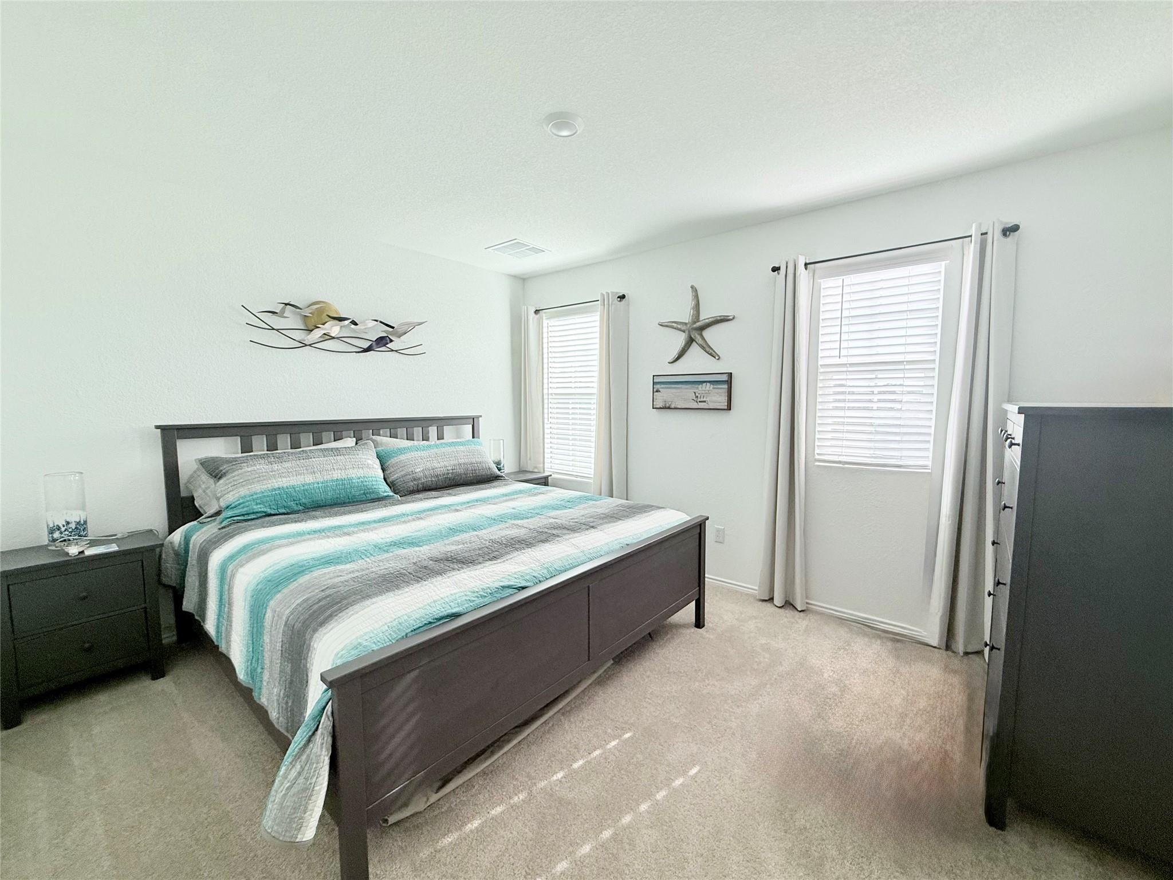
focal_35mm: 14
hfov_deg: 102.1
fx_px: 474
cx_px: 586
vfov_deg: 85.7
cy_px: 440
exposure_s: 1/125
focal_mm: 2.22
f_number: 2.2
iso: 50
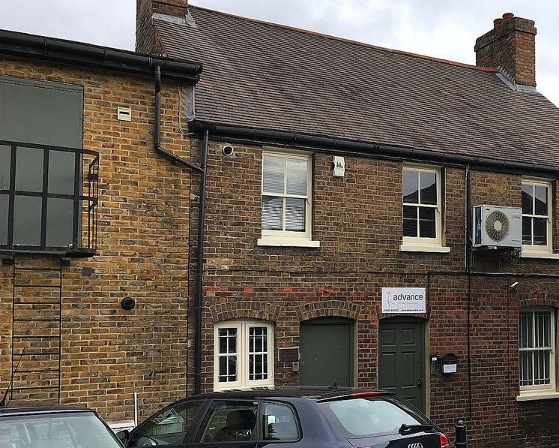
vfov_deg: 34.7
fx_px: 711
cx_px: 415
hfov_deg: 41.7
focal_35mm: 43
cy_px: 282
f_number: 2.2
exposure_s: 1/373
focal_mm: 4.15
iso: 25
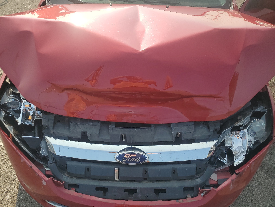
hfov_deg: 67.3
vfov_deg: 53.1
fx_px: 207
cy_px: 104
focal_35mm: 26
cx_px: 138
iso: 50
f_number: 1.5
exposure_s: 1/1667
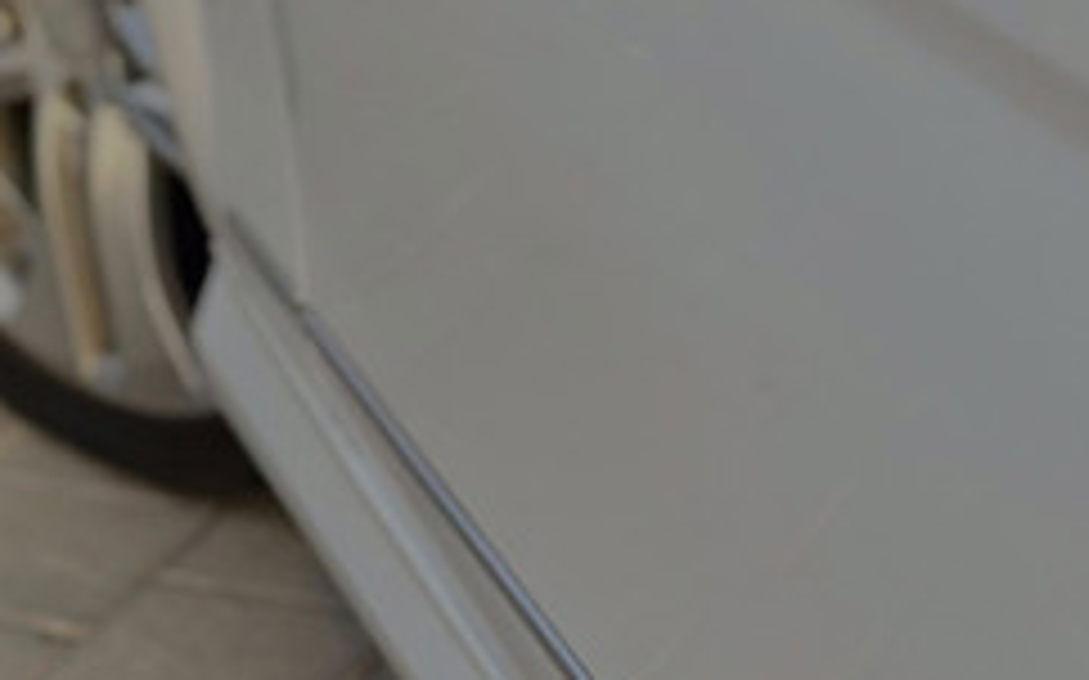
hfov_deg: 16.5
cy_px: -225
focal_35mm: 126
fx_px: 3738
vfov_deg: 10.2
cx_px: 369
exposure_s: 1/1667
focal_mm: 6.86
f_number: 1.78
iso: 80
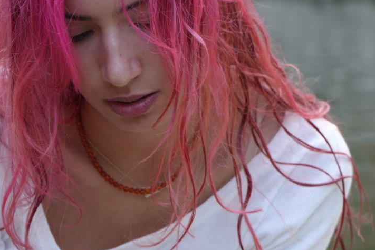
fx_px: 1657
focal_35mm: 159
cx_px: 129
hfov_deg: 12.9
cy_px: 69
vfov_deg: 8.6
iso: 800
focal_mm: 70
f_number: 5.6
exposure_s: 1/160
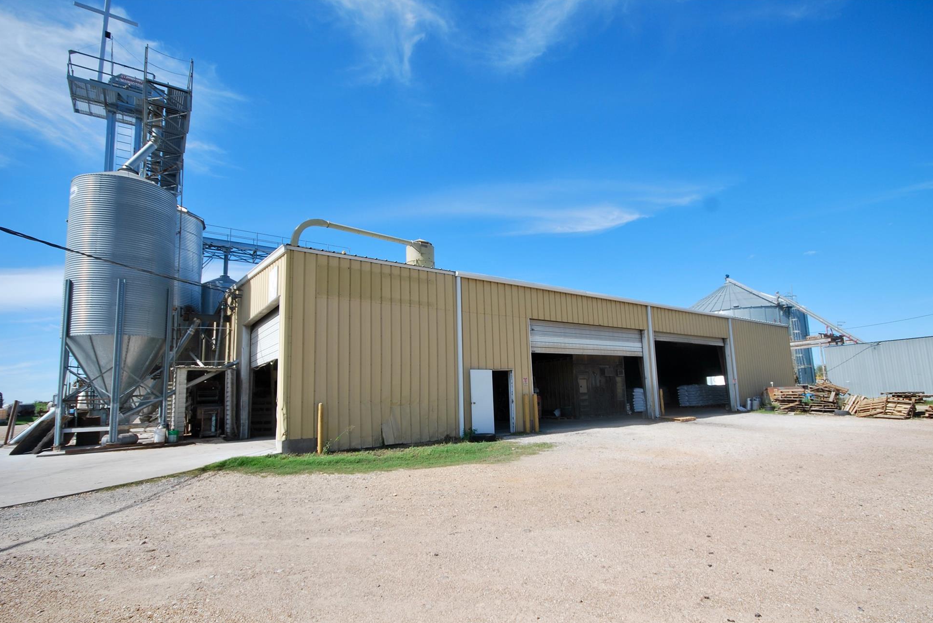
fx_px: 455
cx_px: 483
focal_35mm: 18
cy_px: 329
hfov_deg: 91.4
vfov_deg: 68.8
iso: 100
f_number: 8
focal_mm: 11
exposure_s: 1/250
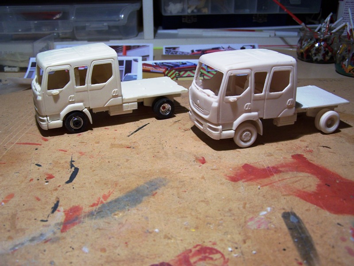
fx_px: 389
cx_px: 177
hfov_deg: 49.0
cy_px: 133
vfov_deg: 37.7
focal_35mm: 38
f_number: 2.8
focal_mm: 6.3
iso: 80
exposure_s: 1/45
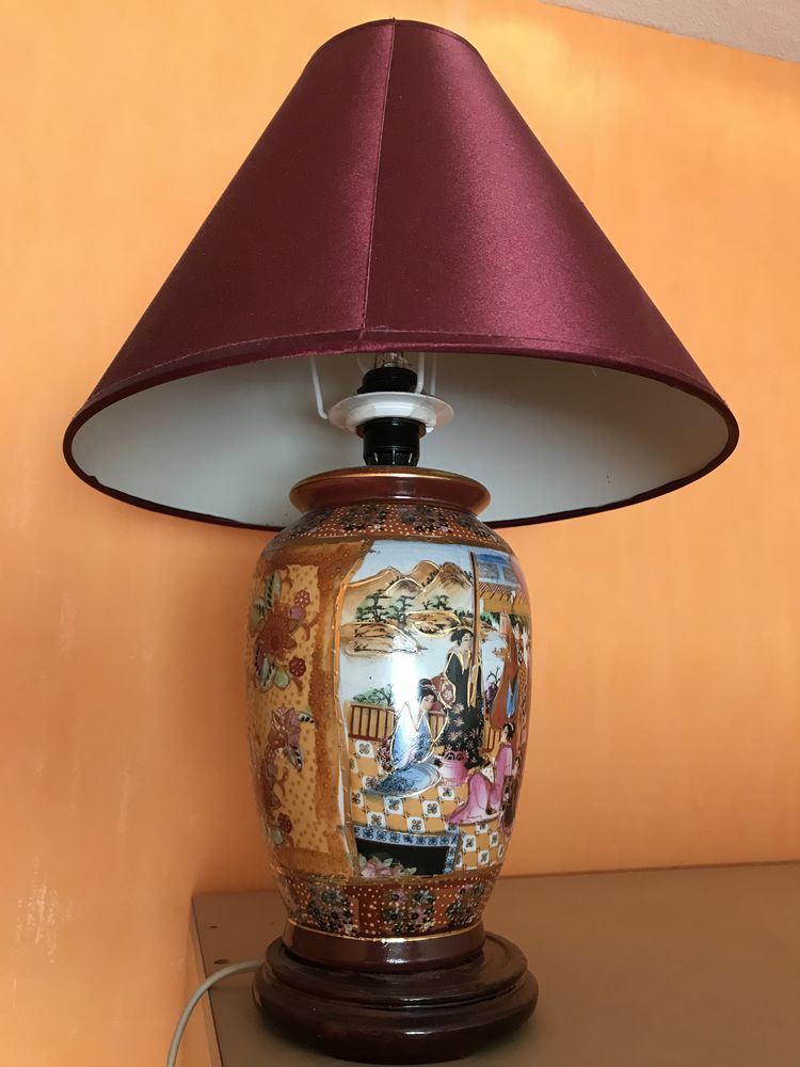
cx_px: 400
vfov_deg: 63.4
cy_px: 534
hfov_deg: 49.7
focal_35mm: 28
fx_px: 863
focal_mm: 3.99
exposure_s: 1/17
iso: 64
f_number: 1.8
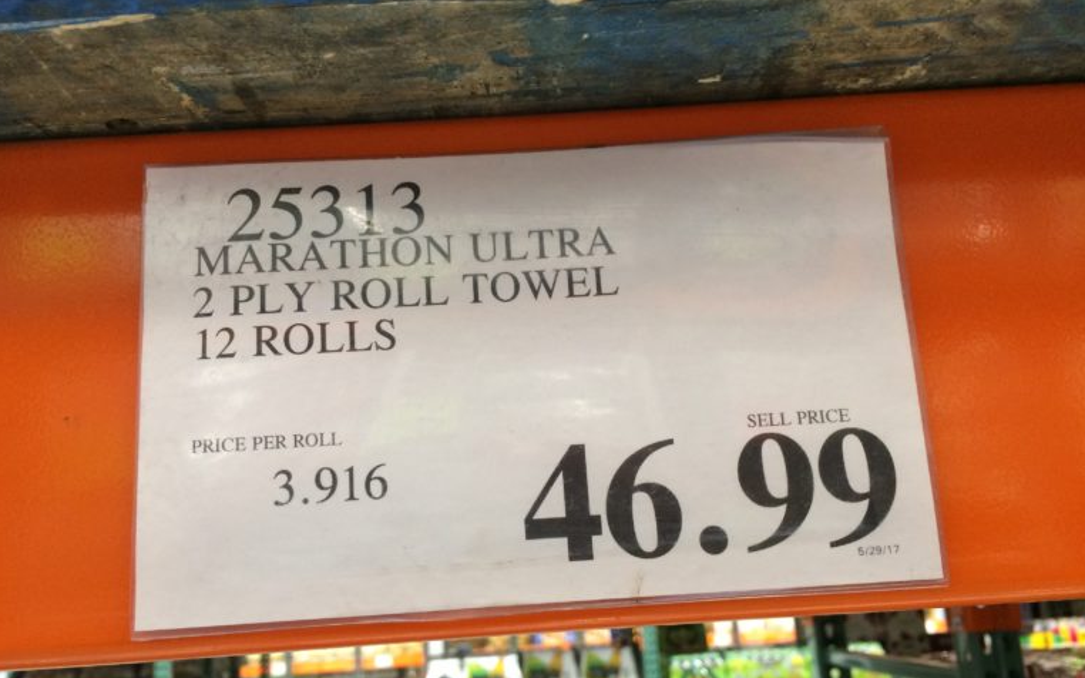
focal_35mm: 31
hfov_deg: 61.2
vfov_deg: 40.5
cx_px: 541
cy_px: 386
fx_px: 917
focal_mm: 4.15
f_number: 2.2
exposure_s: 1/33
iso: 200
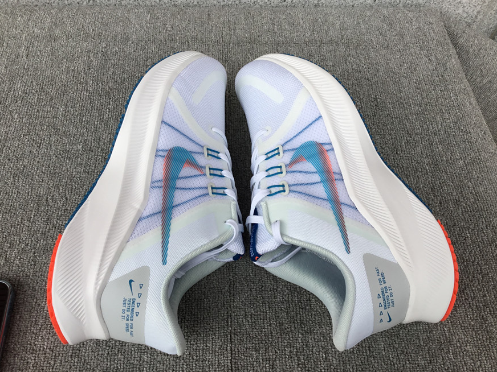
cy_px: 181
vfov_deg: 44.2
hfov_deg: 56.8
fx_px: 459
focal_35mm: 32
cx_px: 246
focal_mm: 3.3
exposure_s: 1/104
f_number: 2.4
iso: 25
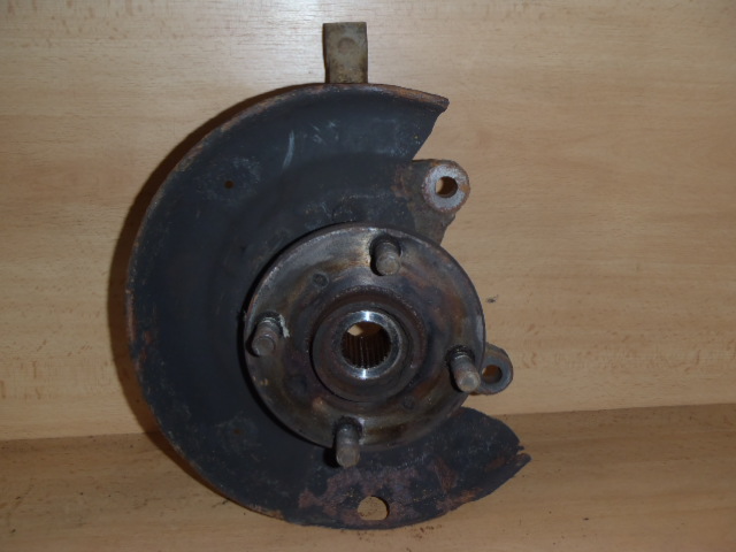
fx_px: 808
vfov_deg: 37.7
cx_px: 368
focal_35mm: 38
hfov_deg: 49.0
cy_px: 276
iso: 100
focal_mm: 6.83
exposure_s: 1/40
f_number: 4.6
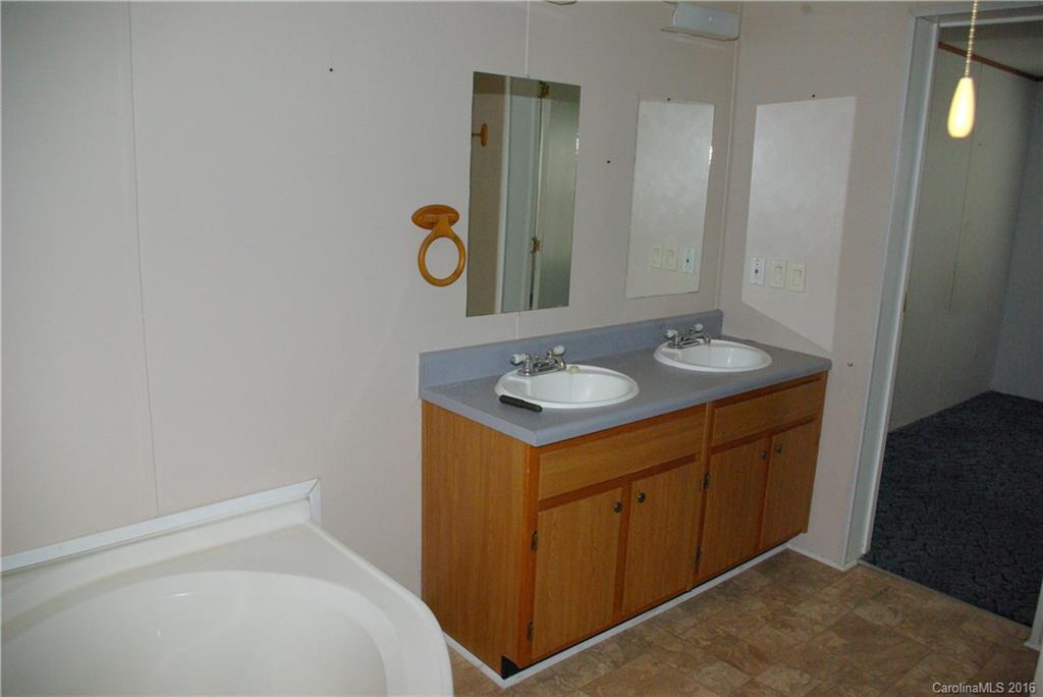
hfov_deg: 67.4
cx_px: 522
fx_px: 783
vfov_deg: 48.0
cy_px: 348
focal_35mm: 27
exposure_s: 1/180
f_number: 8
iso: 1600
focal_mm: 18
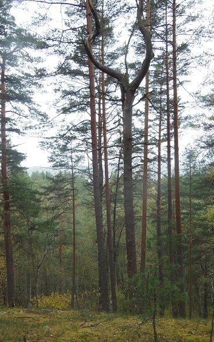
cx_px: 115
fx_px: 280
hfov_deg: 41.8
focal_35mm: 30
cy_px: 192
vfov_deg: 62.7
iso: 160
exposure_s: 1/30
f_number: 3.5
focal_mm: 4.5
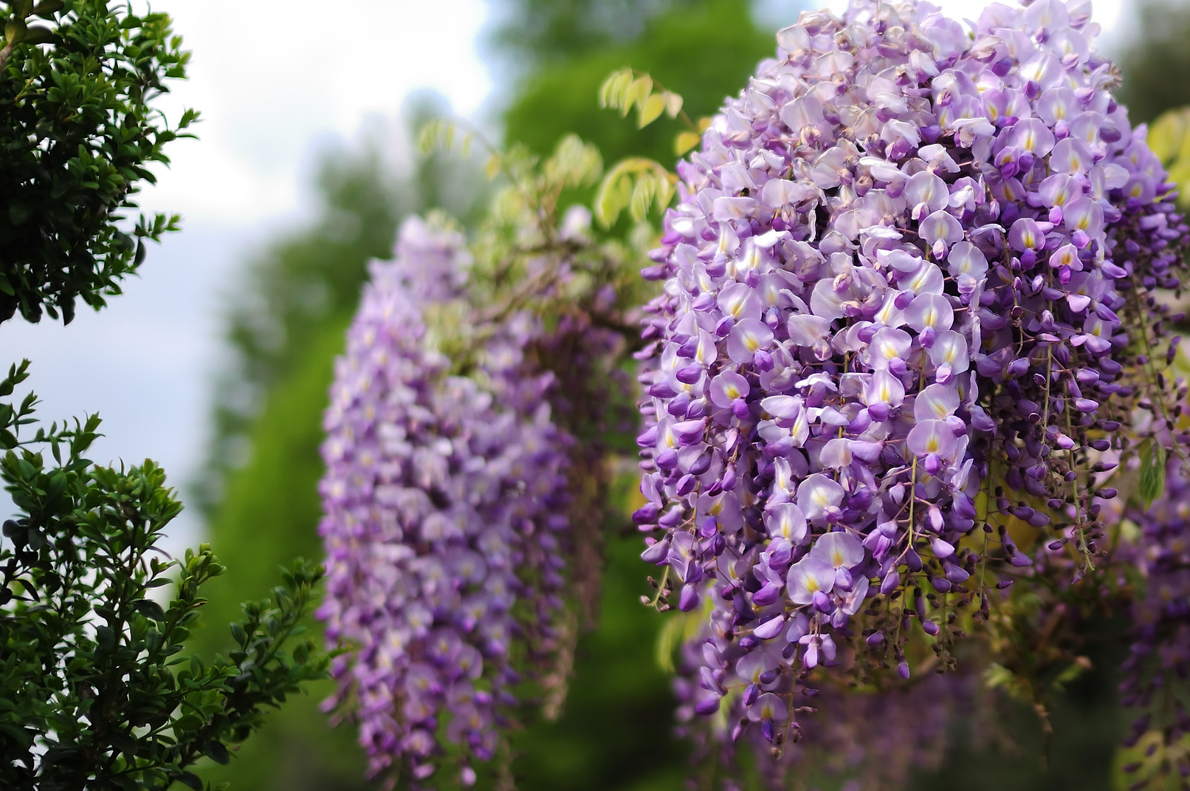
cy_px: 436
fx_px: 2212
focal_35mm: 67
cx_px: 881
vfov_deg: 20.3
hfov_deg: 29.7
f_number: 1.4
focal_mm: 30
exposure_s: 1/4000
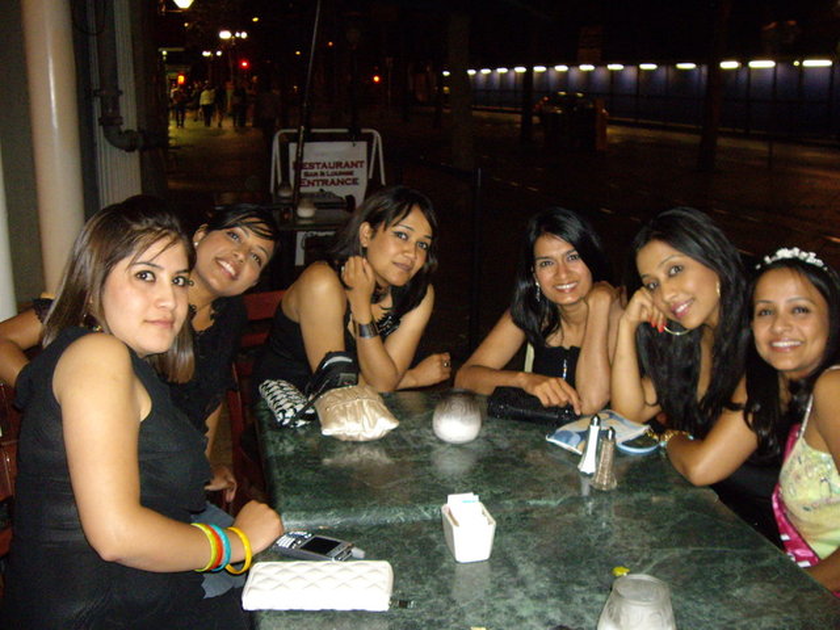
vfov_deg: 37.7
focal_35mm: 38
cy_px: 315
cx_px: 420
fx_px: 922
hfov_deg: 49.0
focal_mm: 6.2
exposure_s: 1/40
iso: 400
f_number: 2.7
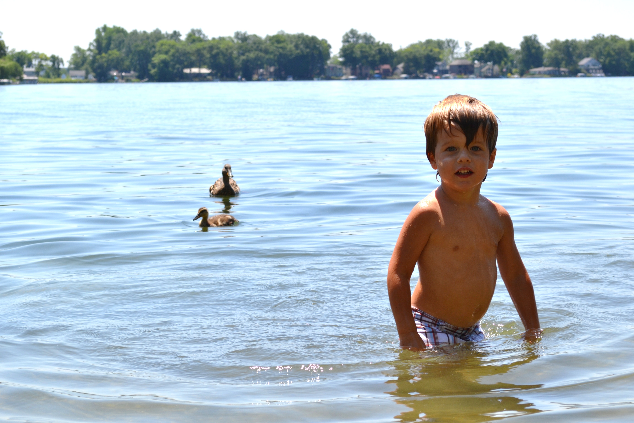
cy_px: 212
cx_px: 317
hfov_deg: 24.6
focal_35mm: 82
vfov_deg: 16.6
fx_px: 1453
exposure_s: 1/250
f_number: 8
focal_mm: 55
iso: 100
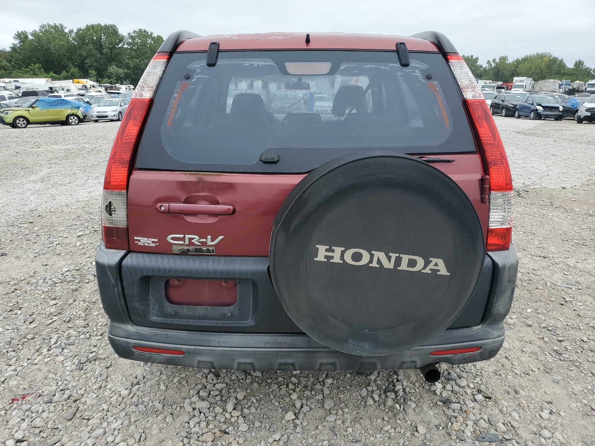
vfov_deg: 53.1
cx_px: 298
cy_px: 223
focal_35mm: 26
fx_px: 447
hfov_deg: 67.3
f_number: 1.5
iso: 50
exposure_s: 1/909
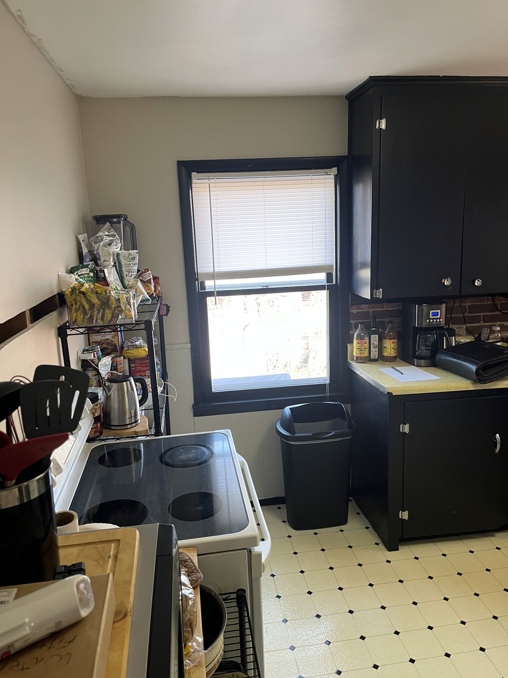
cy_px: 339
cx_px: 254
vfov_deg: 67.3
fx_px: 509
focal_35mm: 26
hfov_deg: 53.1
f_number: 1.6
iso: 100
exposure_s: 1/60
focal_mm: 5.1
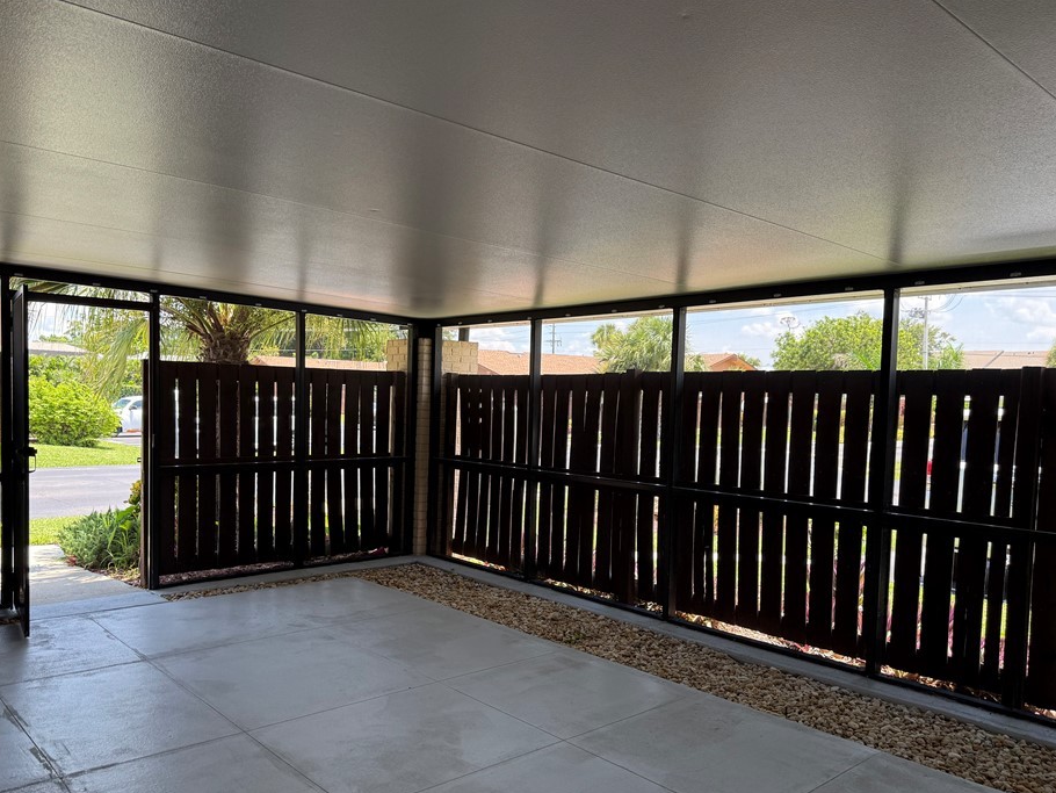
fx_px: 824
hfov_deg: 65.2
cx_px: 482
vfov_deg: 51.3
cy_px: 444
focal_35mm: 27
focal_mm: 6.76
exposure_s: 1/342
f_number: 1.78
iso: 100
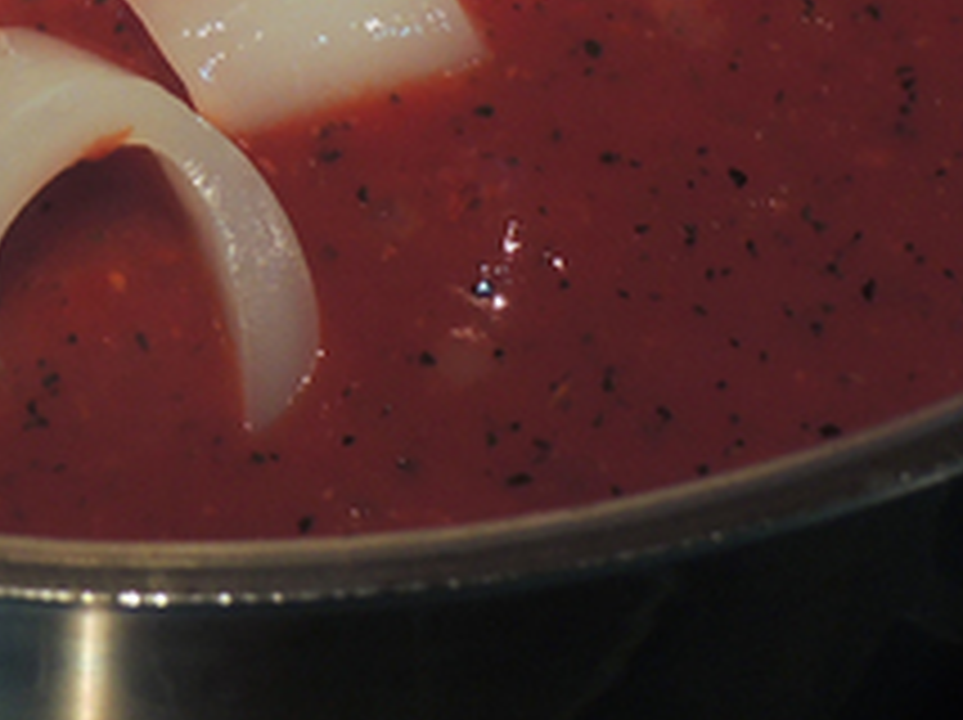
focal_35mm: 187
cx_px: 14
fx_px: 5196
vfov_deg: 7.7
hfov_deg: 10.5
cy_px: -446
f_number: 3.6
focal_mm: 8.9
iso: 100
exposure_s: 1/50
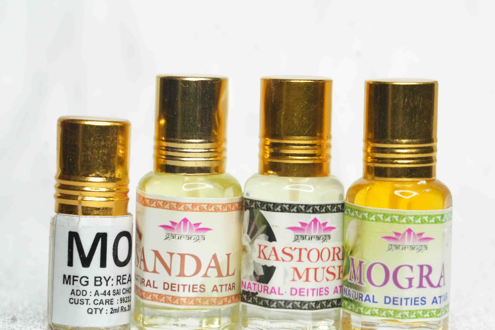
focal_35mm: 131
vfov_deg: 10.5
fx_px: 1801
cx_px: 250
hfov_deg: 15.6
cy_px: 186
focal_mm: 105
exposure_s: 1/125
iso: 1600
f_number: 9
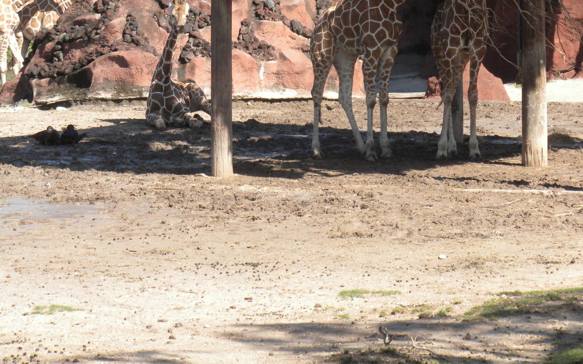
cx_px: 336
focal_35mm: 165
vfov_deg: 7.9
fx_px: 2621
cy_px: 80
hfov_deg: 12.7
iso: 110
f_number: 5.1
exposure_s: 1/366
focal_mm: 21
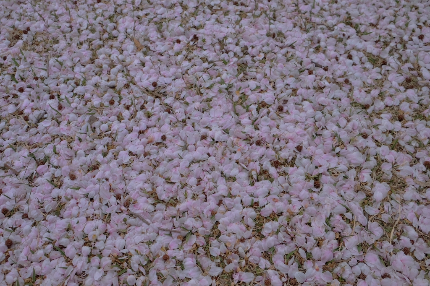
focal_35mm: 32
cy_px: 143
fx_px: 382
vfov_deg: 41.1
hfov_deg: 58.7
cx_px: 215
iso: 200
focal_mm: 21.4
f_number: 7.1
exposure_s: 1/480
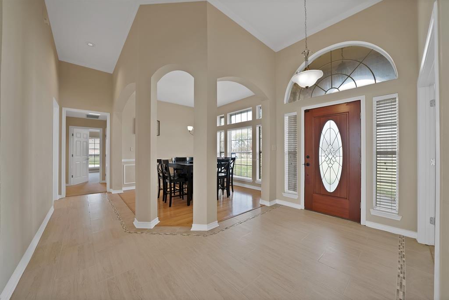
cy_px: 150
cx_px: 224
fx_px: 150
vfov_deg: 90.1
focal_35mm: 12
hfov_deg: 112.6
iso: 640
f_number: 9
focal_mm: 12
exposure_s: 1/10
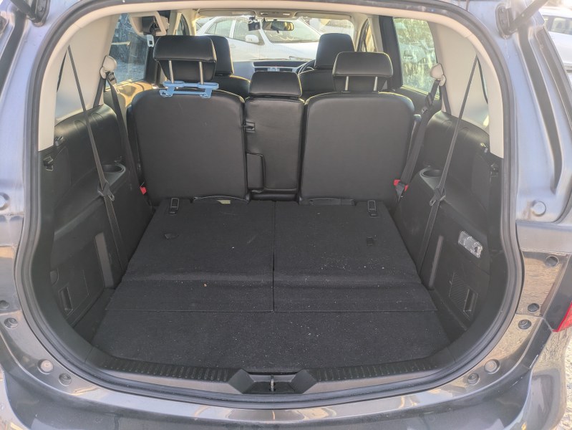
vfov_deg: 54.9
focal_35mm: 25
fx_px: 413
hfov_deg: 69.4
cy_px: 215
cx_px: 286
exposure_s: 1/225
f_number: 1.89
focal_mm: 5.43
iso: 47
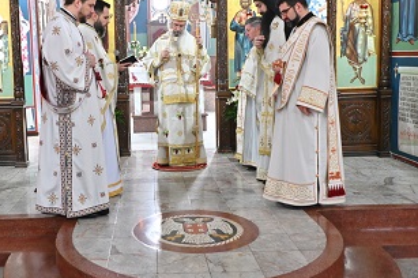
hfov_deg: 45.0
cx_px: 150
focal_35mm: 43
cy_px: 110
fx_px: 499
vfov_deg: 31.0
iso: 2000
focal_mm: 22
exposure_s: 1/125
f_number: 3.8
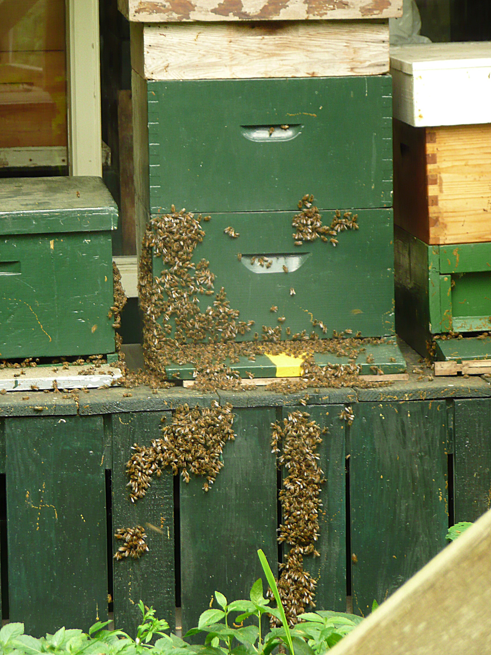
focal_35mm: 170
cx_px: 246
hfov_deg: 8.7
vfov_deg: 11.6
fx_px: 3215
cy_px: 328
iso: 200
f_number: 4.8
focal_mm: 27.9
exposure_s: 1/20
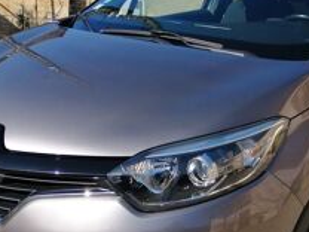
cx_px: 208
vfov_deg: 24.4
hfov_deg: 31.9
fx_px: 536
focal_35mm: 60
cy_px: 128
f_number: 1.8
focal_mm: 3.6
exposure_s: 1/1996
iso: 50
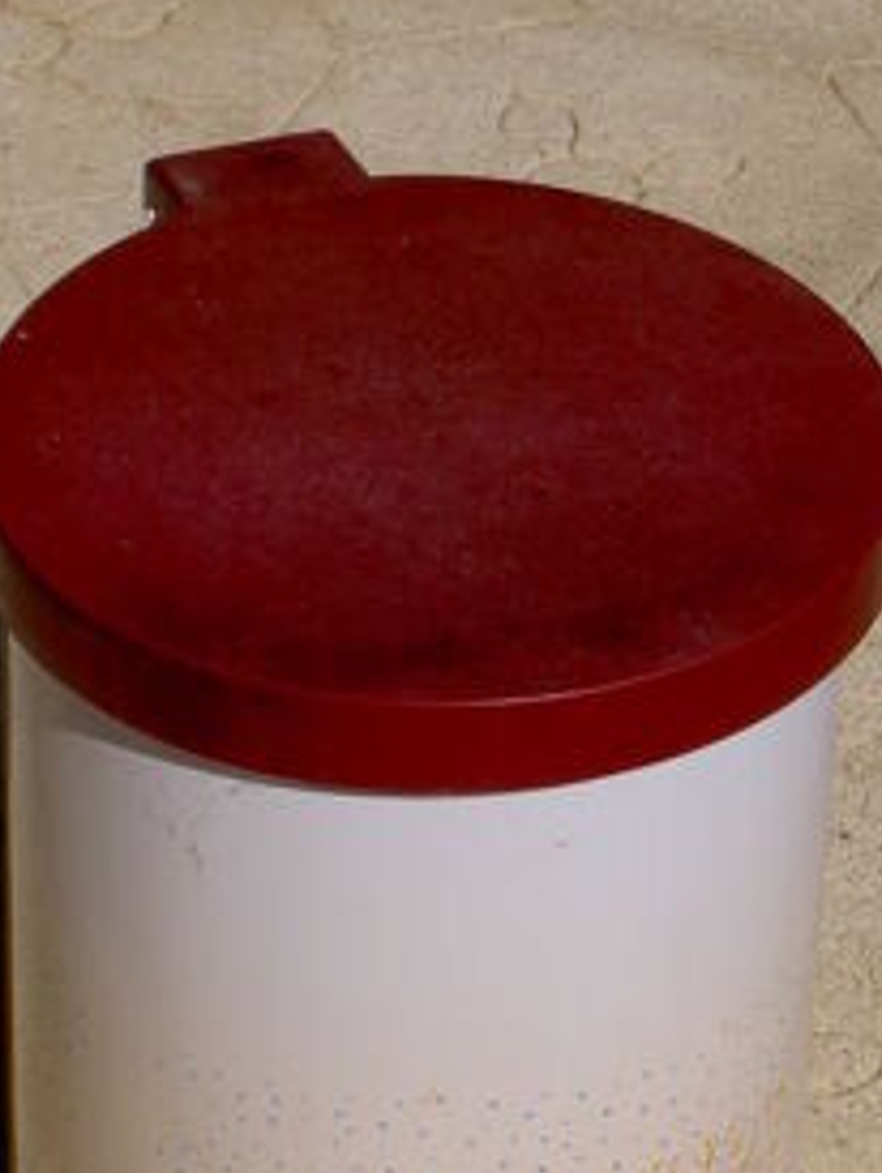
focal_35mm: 196
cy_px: 779
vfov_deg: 10.1
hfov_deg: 7.6
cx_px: 368
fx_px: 6648
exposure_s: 1/640
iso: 50
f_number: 6.8
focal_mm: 17.4
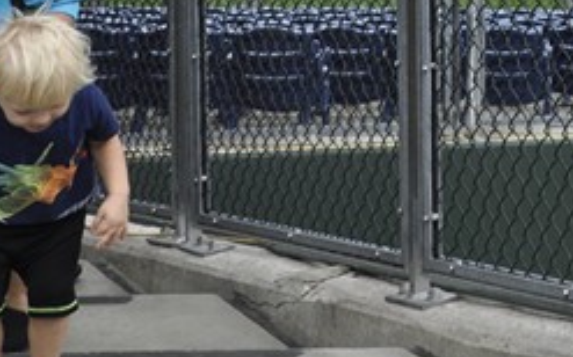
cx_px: 1100
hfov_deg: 13.5
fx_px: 2122
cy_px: -322
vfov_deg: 9.1
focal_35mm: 136
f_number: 10
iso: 400
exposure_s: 1/100
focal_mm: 22
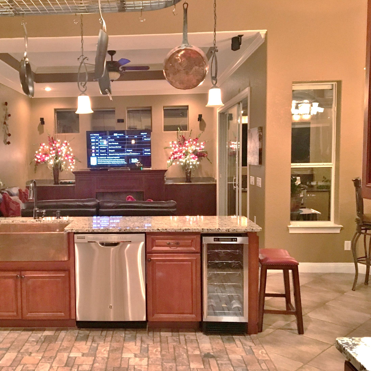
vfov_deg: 47.2
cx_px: 126
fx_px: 424
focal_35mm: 35
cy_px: 189
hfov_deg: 46.5
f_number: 2.2
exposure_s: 1/15
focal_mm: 4.15
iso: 400
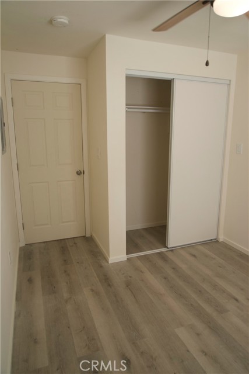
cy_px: 187
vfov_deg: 73.7
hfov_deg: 53.2
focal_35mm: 24
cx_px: 124
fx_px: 249
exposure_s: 1/160
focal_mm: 24
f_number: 4
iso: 400
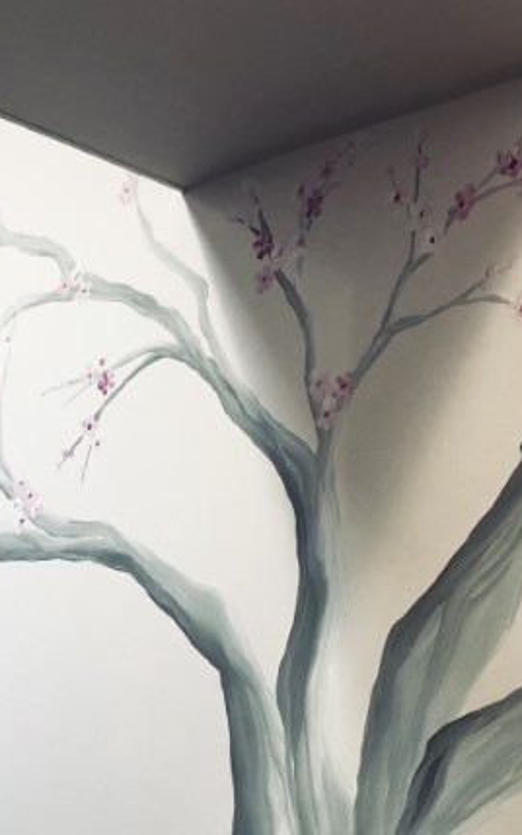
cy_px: 575
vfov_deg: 34.1
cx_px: 325
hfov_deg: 21.9
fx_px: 1343
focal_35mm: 59
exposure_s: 1/17
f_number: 1.8
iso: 50
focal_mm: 3.99
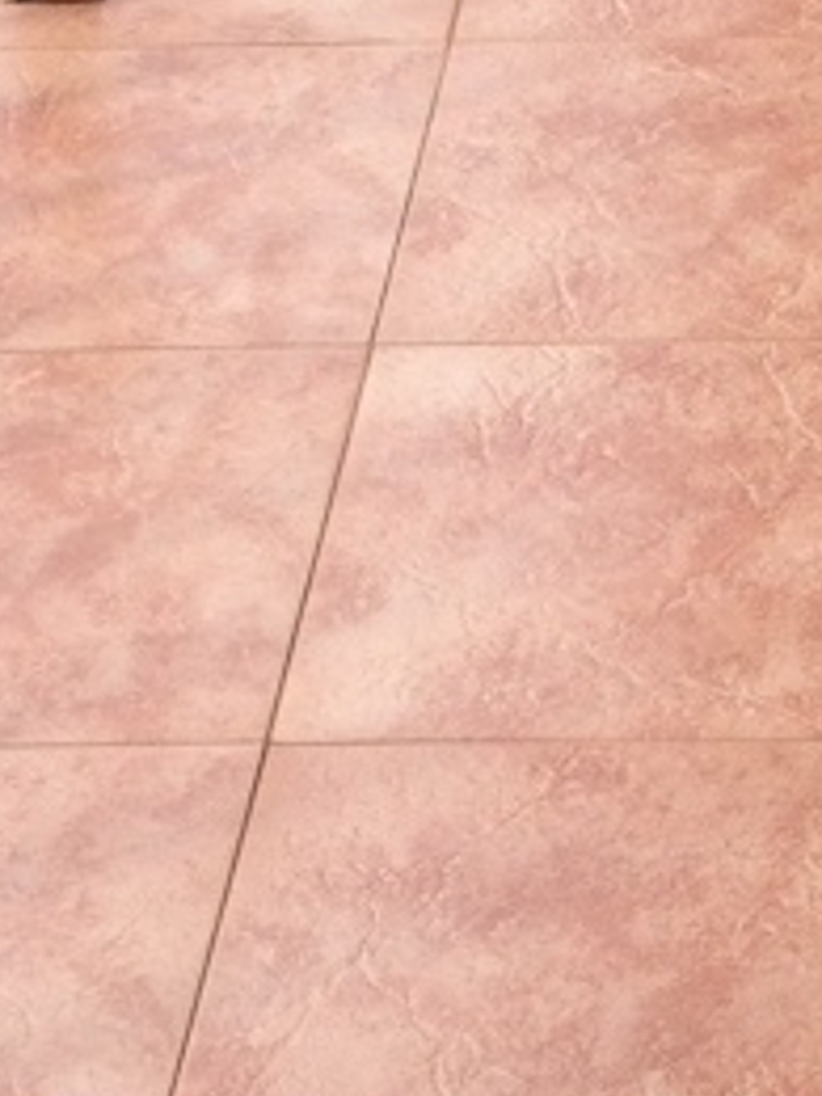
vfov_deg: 16.2
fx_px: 3831
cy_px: 358
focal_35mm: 121
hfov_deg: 12.1
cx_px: 803
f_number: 2.4
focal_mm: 4.28
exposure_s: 1/282
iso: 50
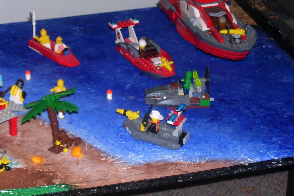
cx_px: 120
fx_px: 817
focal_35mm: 100
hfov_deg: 20.4
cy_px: 52
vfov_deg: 13.6
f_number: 4
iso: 80
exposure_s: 1/90
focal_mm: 11.6
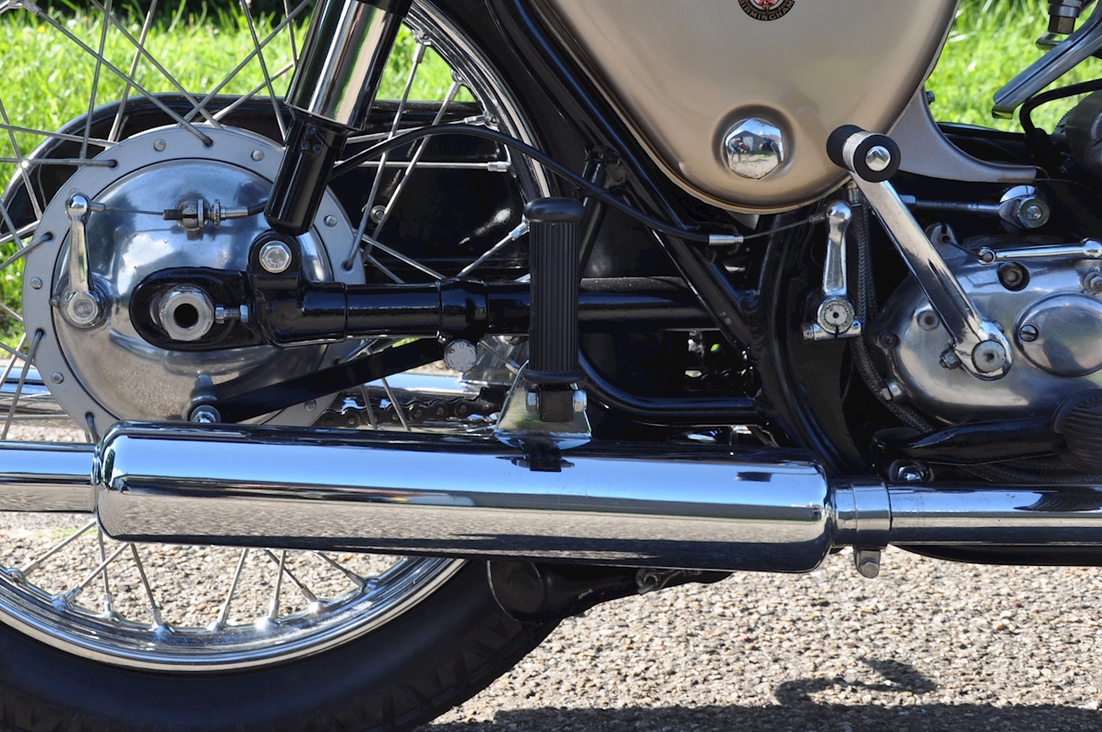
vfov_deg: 16.6
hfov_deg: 24.5
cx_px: 257
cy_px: 230
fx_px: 2507
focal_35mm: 82
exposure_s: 1/100
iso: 200
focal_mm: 34
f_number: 10
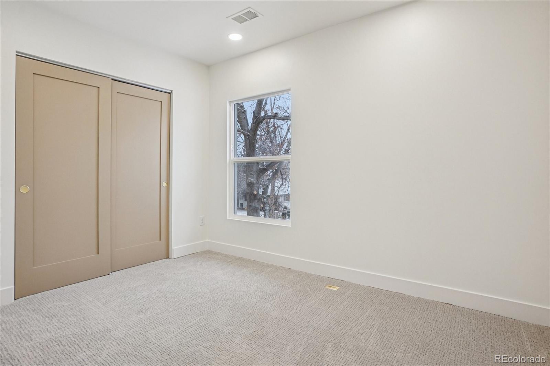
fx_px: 275
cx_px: 275
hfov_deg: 90.0
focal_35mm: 18
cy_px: 183
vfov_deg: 67.4
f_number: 8
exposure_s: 1/30
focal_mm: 12
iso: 250
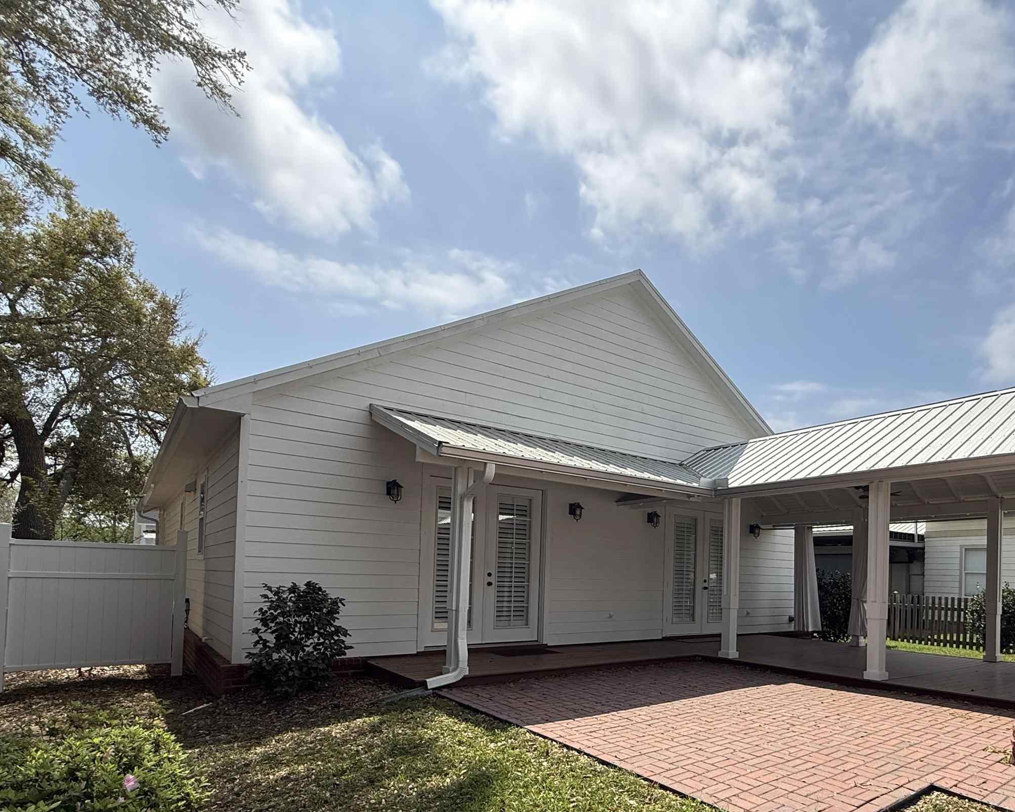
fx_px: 631
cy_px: 569
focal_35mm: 21
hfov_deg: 74.8
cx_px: 690
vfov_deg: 63.1
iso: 50
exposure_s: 1/2320
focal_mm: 2.22
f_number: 2.2
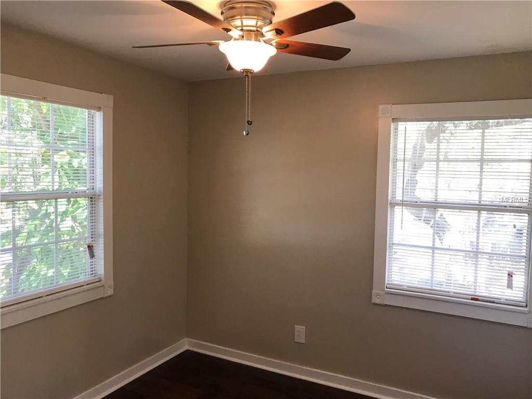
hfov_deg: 63.4
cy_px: 200
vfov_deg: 49.7
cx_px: 266
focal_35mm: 28
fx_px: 430
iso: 25
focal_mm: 3.99
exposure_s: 1/30
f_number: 1.8
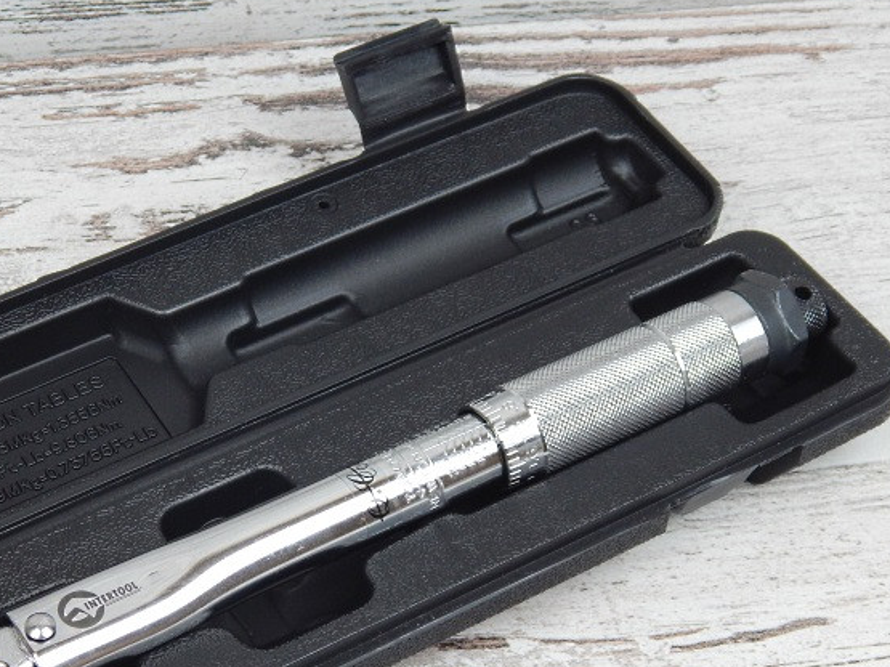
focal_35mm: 88
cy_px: 457
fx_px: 2262
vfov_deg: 16.7
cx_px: 265
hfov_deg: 22.1
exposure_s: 1/30
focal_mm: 10.9
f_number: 4
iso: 200
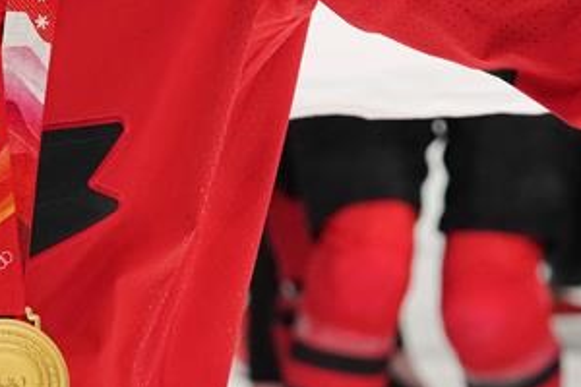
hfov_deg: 6.1
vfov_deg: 4.1
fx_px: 5406
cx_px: 41
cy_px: -179
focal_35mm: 335
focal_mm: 98
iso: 2500
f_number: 5.6
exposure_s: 1/1250
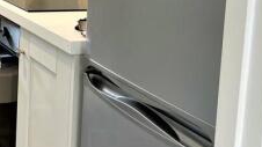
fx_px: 507
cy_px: -27
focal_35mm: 73
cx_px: -34
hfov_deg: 26.4
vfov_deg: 15.9
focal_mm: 4.2
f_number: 1.6
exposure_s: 1/100
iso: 125
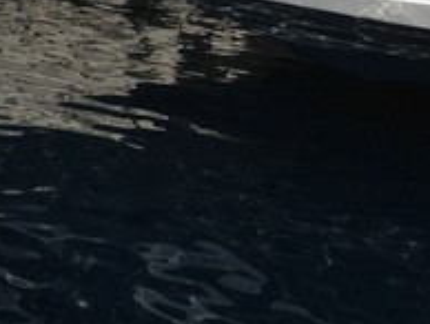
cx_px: -44
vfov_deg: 10.2
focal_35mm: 136
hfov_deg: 14.2
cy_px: -304
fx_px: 1691
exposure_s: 1/3390
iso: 50
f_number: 2.4
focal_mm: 4.12
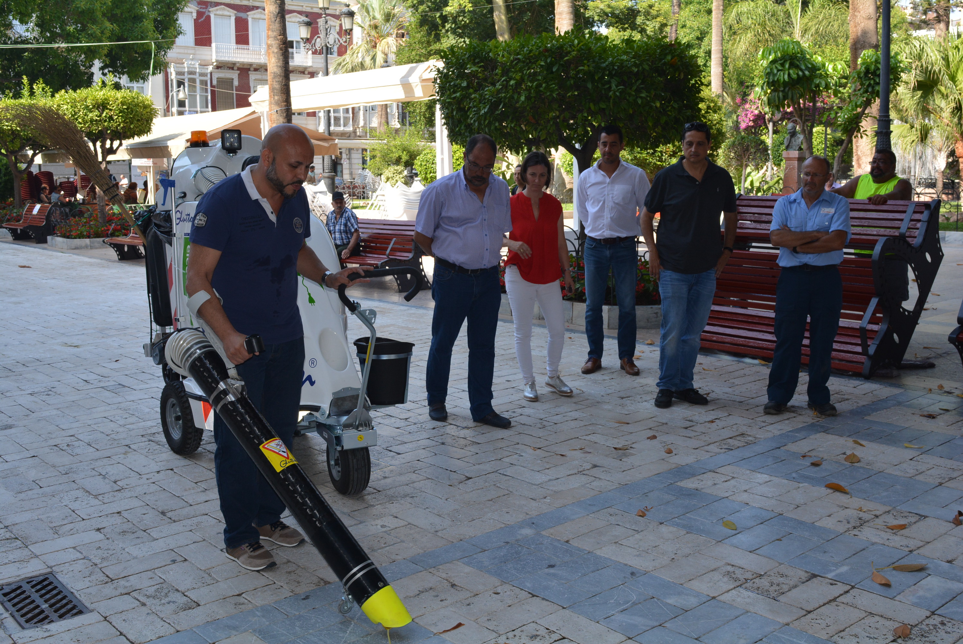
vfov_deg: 35.6
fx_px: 1004
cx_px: 482
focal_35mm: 38
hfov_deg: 51.2
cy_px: 322
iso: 400
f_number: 9
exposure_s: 1/200
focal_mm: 25
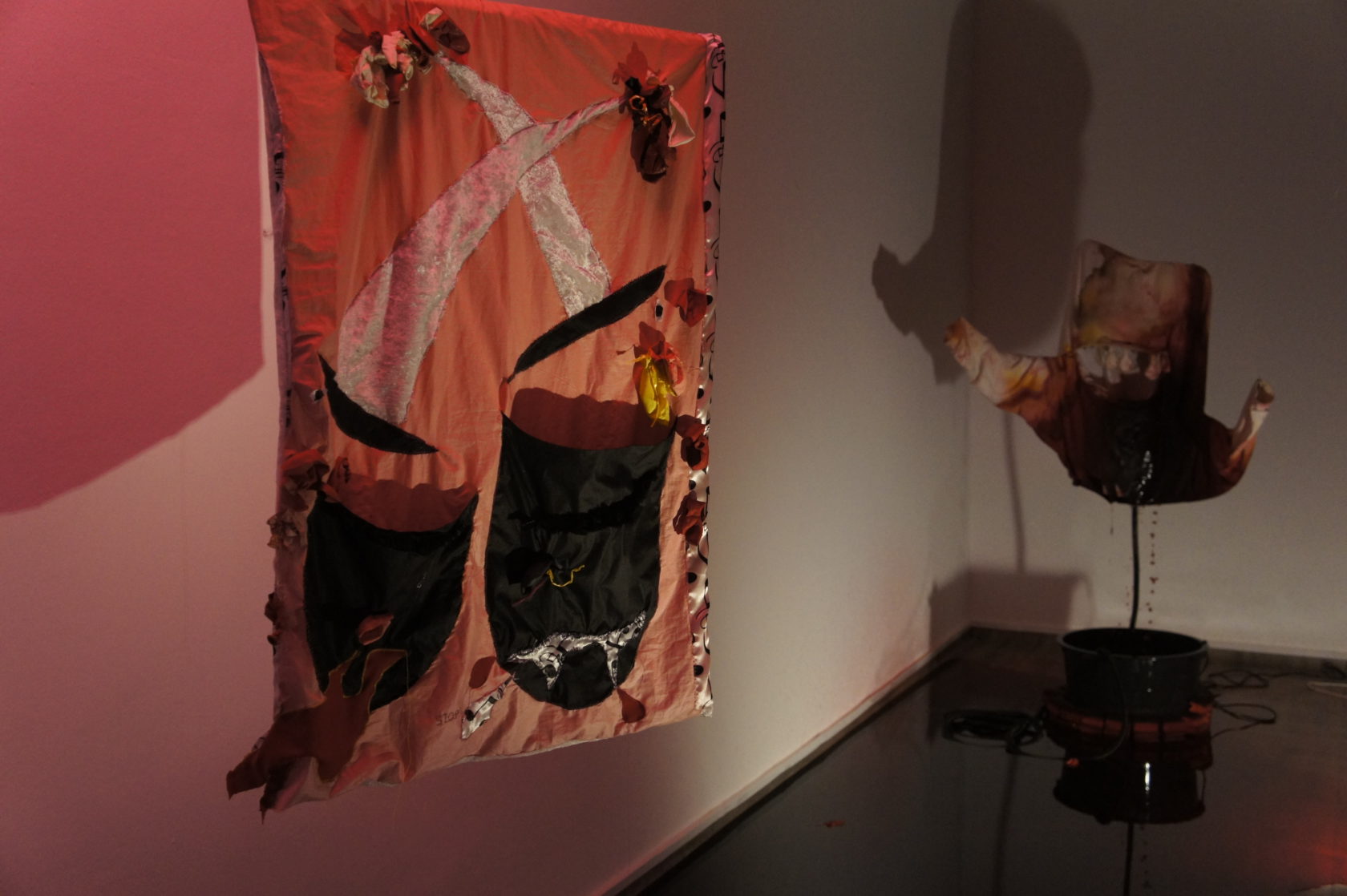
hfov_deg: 51.3
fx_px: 1402
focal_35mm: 38
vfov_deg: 35.5
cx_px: 674
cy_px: 448
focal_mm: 25
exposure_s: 1/200
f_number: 4
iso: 1600
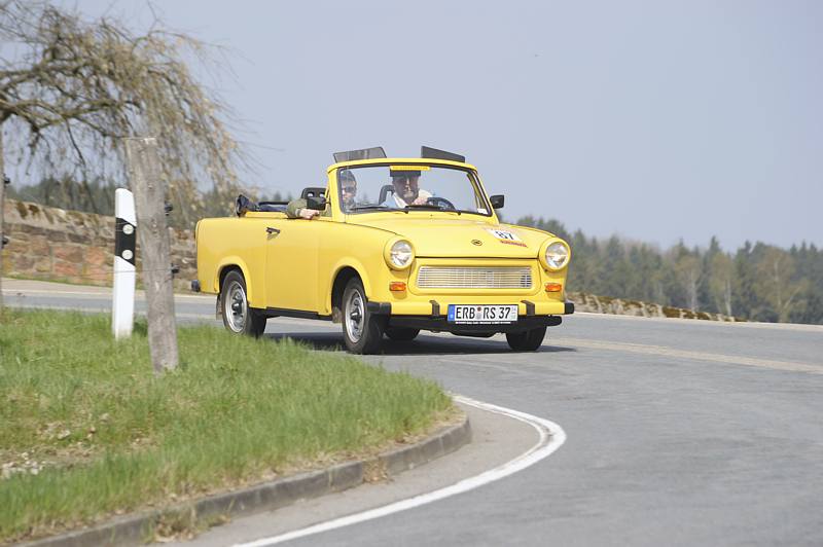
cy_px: 274
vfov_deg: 5.7
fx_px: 5482
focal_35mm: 240
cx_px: 412
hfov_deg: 8.6
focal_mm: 240
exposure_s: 1/250
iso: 200
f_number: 13
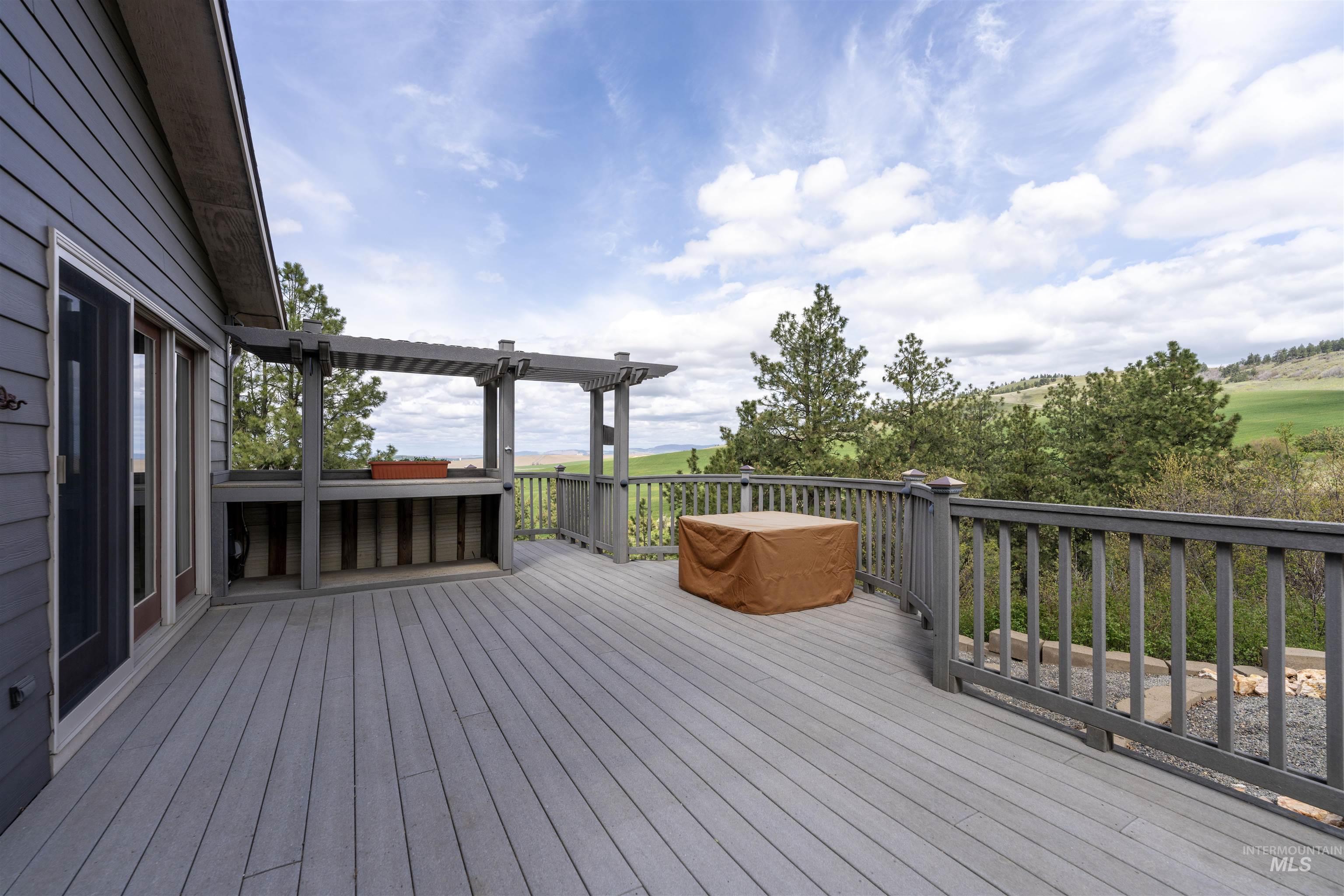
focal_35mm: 14
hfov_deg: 104.3
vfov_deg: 81.2
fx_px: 523
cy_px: 448
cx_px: 672
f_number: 5.6
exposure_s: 1/500
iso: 100
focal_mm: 14
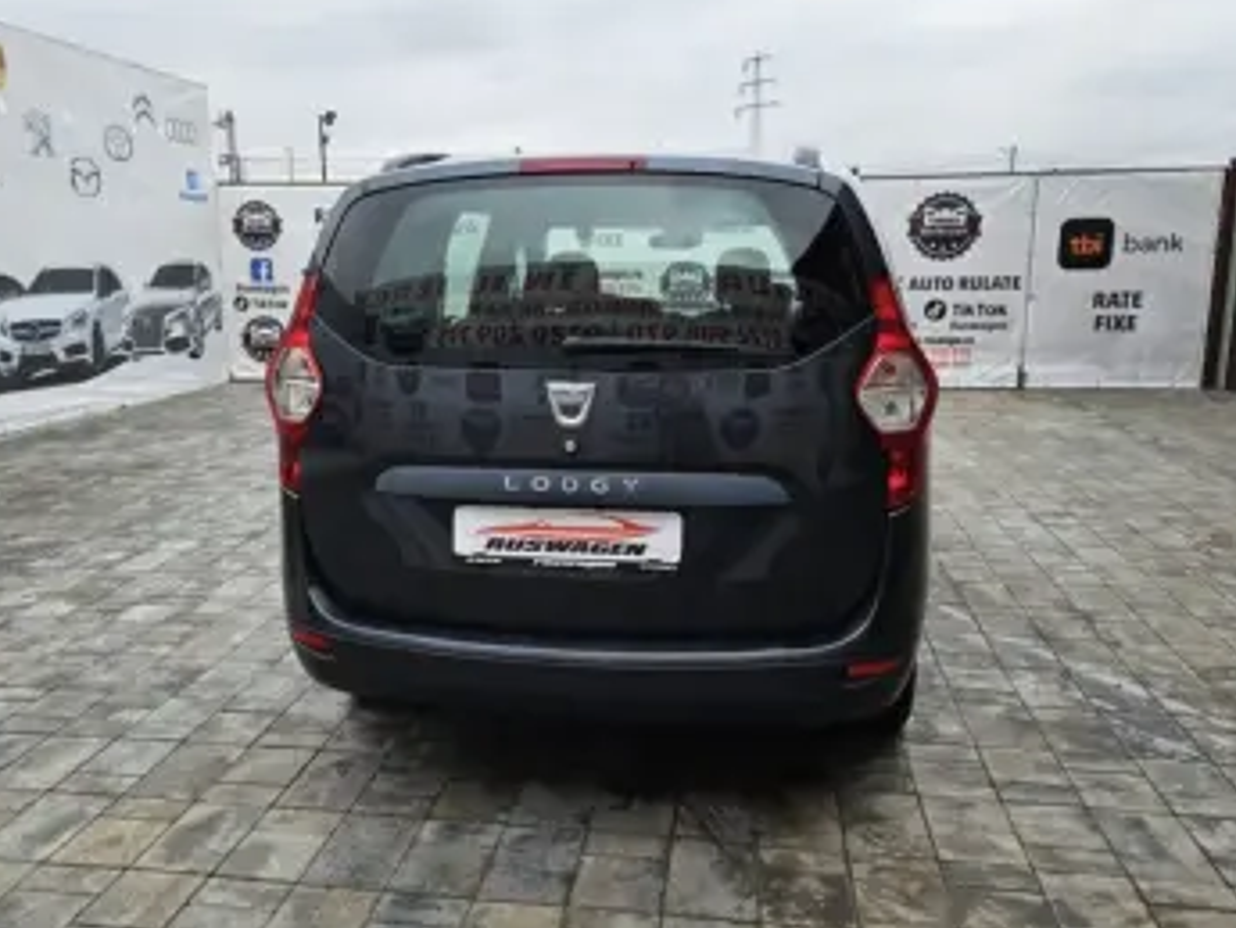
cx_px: 595
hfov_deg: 71.6
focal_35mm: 24
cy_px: 459
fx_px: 857
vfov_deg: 56.8
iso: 50
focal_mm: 5.4
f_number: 1.8
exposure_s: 1/719
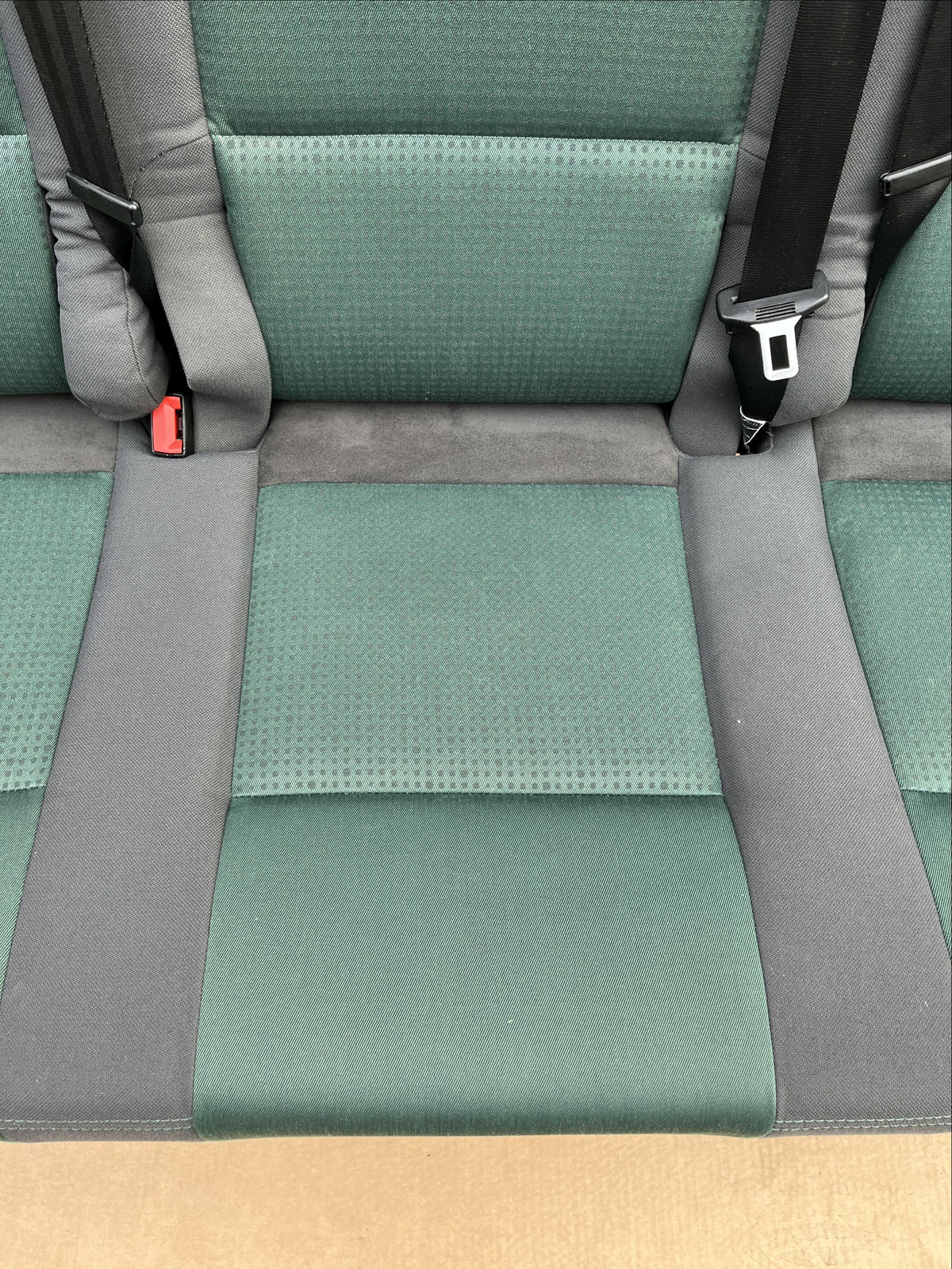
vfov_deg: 67.3
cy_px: 634
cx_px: 476
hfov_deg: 53.1
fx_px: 953
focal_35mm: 26
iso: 40
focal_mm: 5.1
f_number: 1.6
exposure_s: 1/122
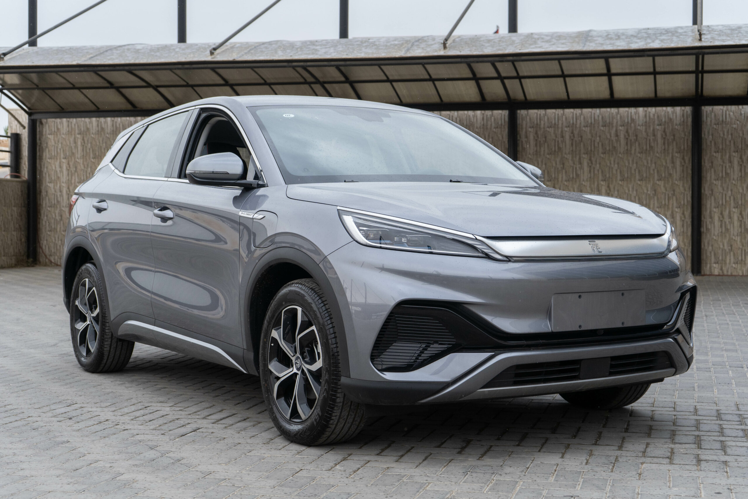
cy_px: 250
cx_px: 374
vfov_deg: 27.0
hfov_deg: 39.6
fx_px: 1039
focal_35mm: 50
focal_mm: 50
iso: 800
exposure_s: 1/1250
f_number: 6.3
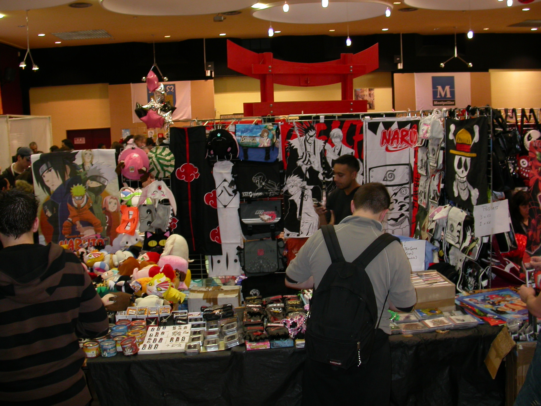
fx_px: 594
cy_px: 203
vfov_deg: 37.7
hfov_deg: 49.0
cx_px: 270
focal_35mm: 38
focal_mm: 7.85
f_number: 2.6
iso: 100
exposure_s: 1/15
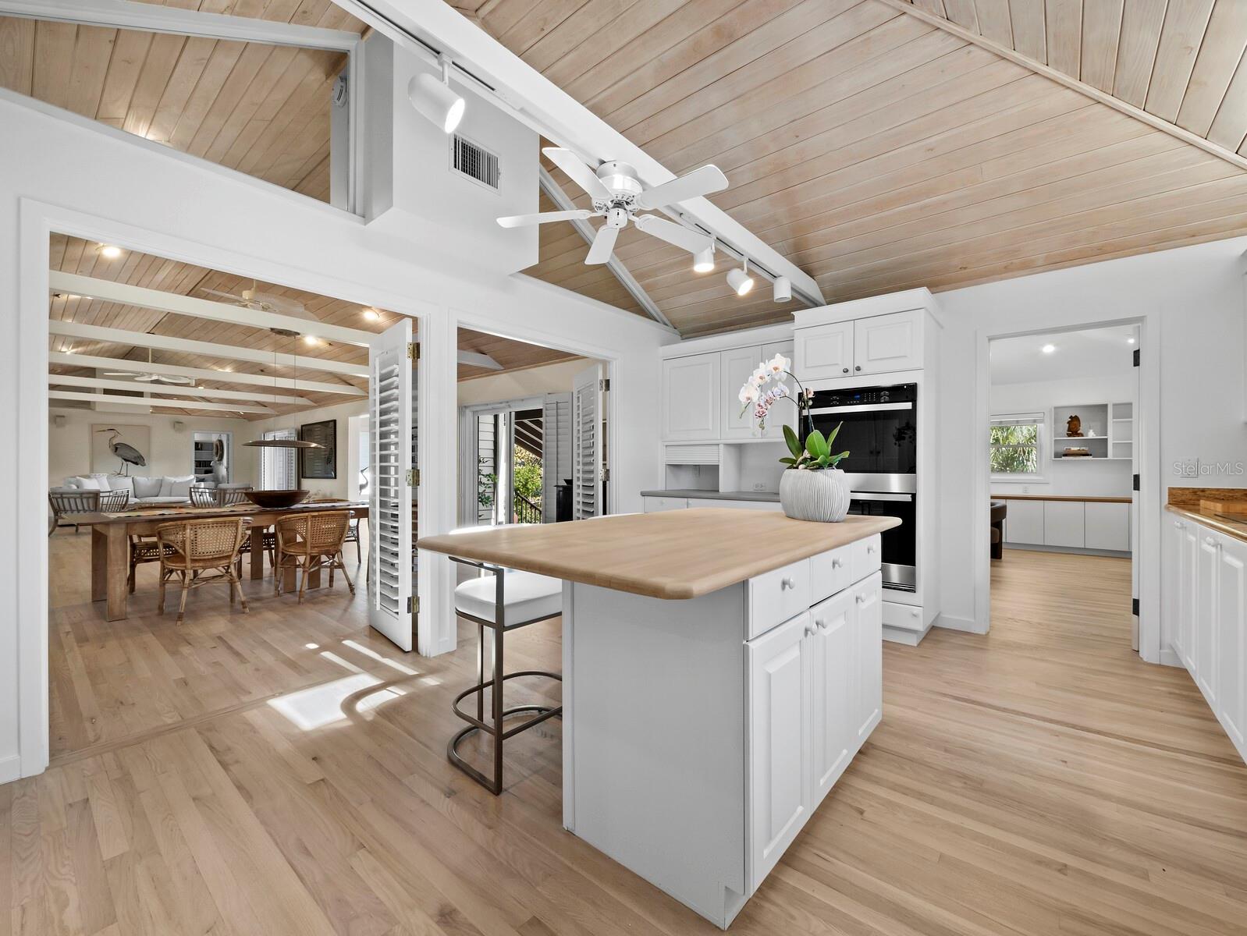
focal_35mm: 14
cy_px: 468
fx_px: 505
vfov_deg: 85.7
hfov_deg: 102.0
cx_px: 624
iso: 320
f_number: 13
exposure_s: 1/3
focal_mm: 7
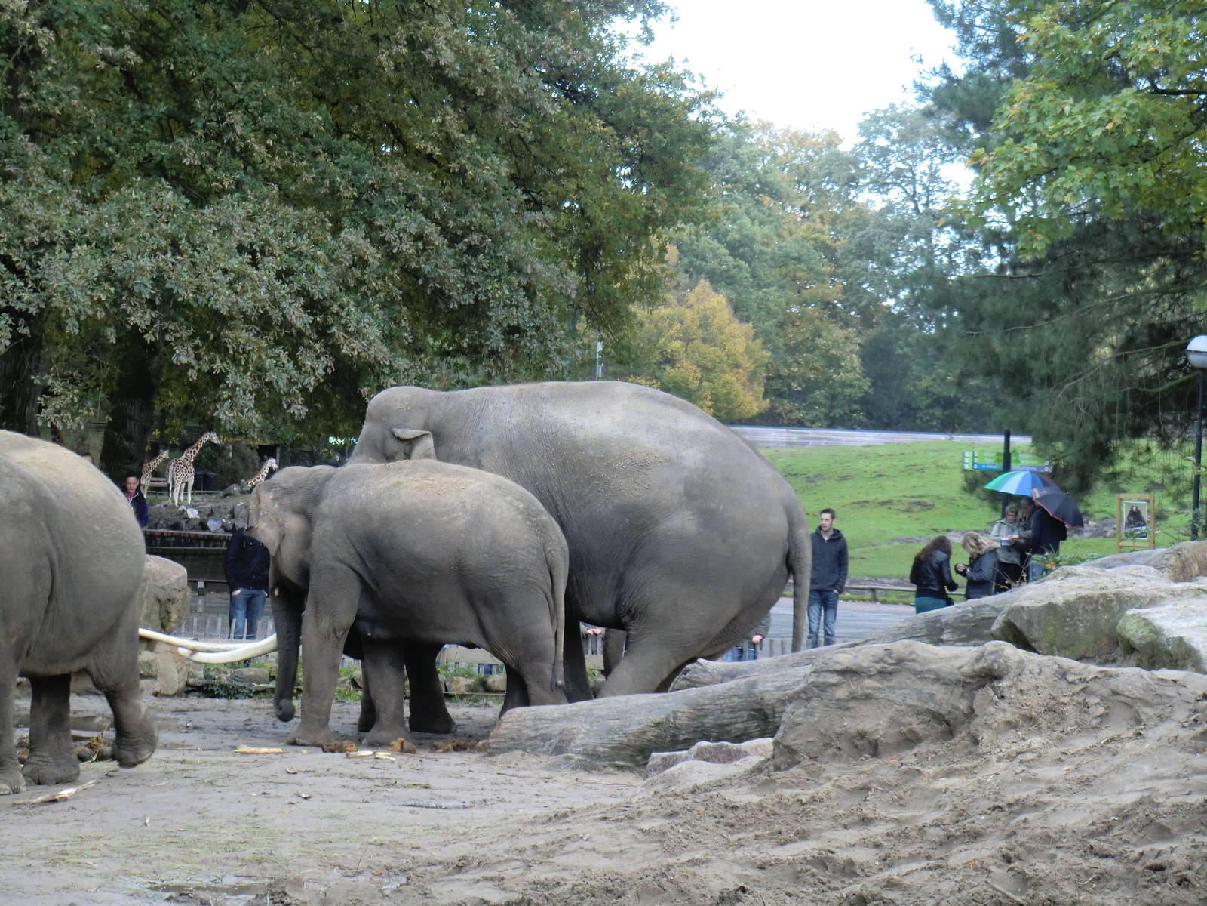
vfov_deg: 12.0
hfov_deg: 16.0
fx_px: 4289
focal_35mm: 123
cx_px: 604
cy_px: 453
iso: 200
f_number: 5.2
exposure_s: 1/60
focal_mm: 22
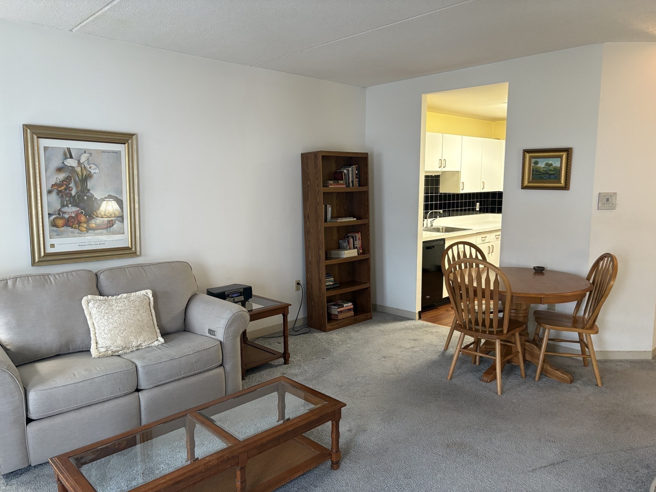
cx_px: 328
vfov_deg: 53.1
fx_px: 493
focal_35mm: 26
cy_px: 246
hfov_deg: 67.3
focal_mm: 5.96
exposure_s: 1/60
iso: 200
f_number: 1.6
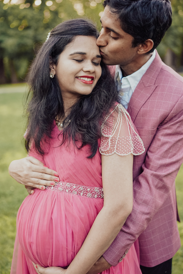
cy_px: 131
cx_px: 90
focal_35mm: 38
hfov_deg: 35.1
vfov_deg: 50.7
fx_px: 290
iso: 1600
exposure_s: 1/640
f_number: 1.6
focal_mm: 35
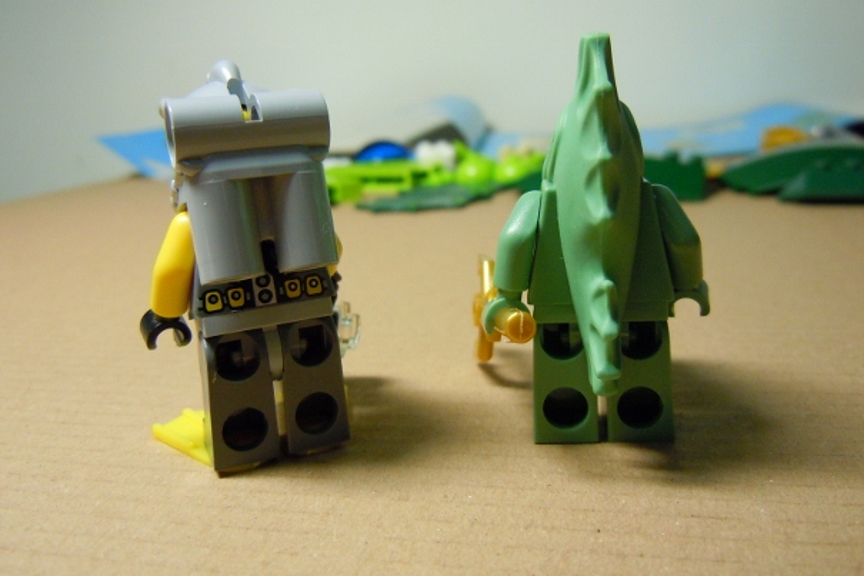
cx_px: 424
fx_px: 792
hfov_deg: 57.2
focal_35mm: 33
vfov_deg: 39.8
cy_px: 237
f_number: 3.5
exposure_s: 1/60
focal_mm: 5.4
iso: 400
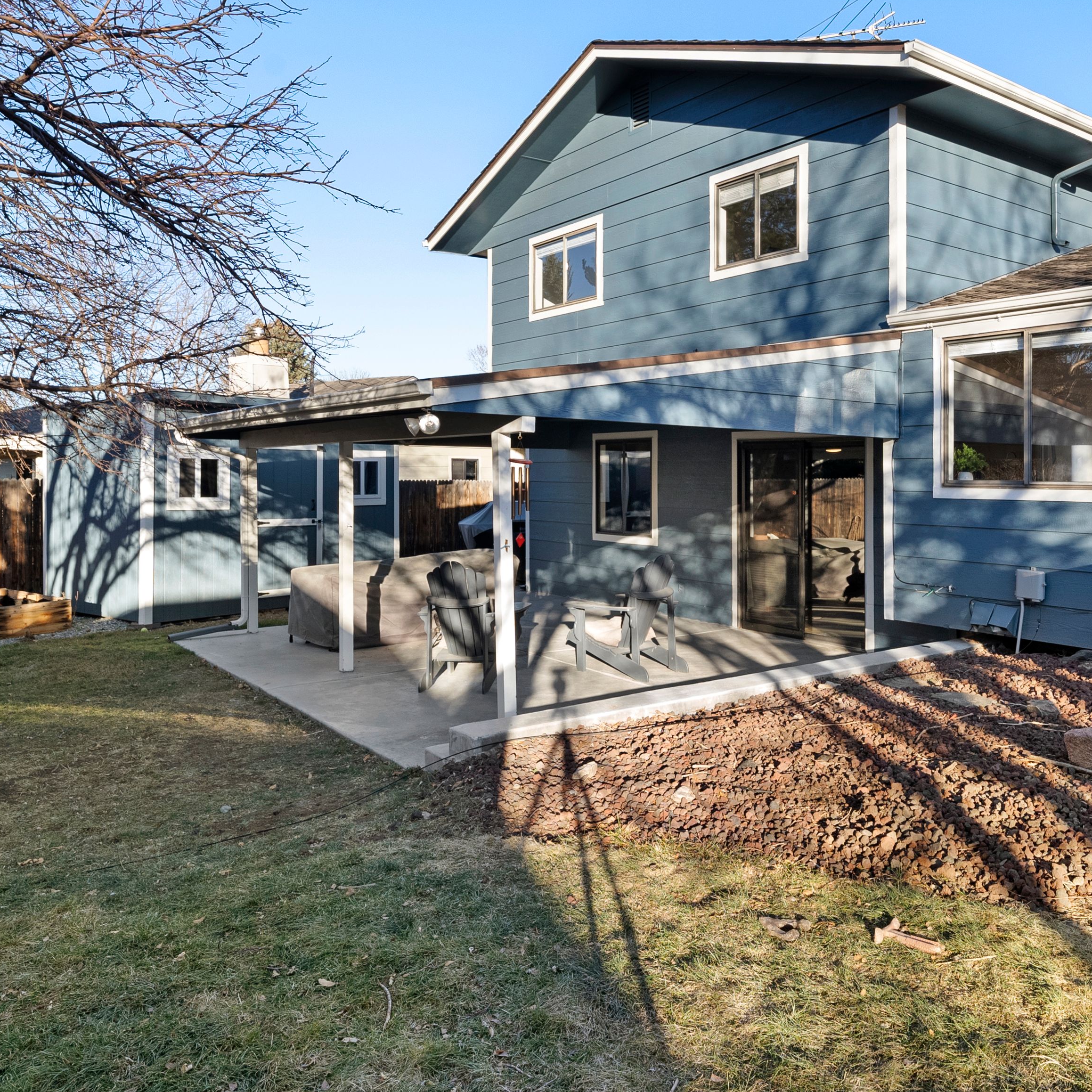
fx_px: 999
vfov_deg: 57.0
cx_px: 684
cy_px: 449
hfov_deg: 56.6
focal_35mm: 28
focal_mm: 18
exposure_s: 1/100
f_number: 9
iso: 500
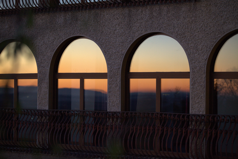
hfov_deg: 19.1
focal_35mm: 107
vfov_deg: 12.8
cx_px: 119
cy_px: 80
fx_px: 707
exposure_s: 1/100
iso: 2500
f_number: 2.8
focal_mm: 110
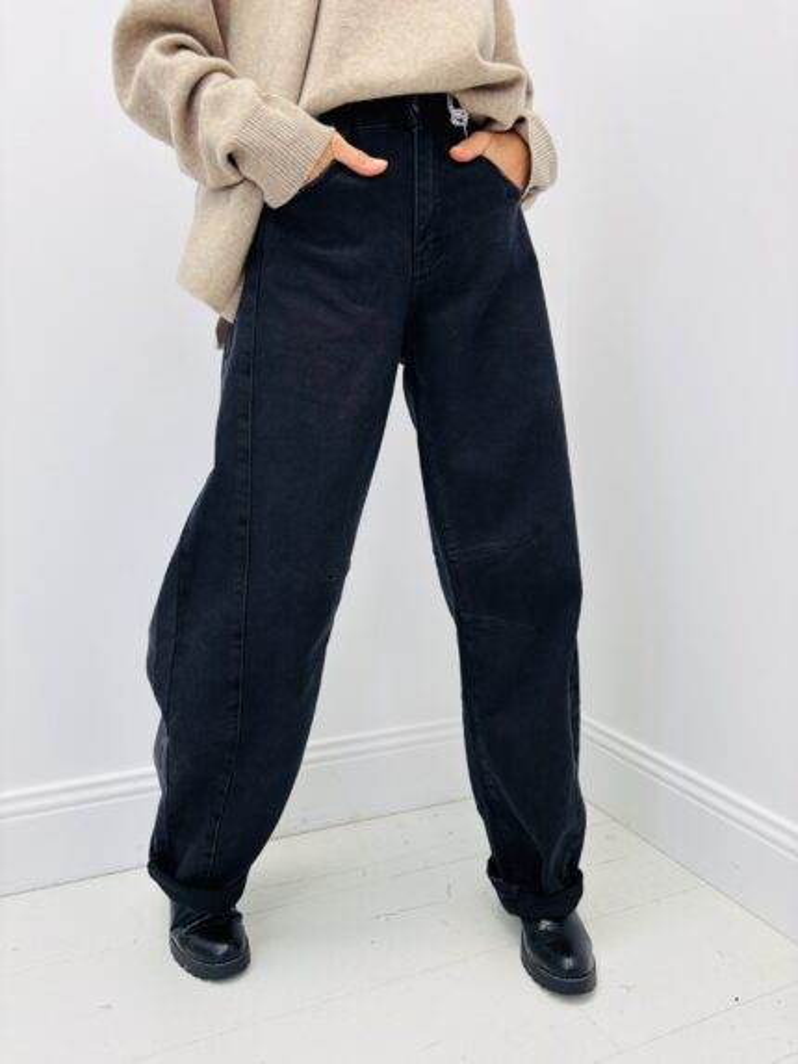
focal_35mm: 26
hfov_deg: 53.1
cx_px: 399
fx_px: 799
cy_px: 532
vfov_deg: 67.3
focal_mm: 5.96
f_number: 1.6
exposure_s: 1/100
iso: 40
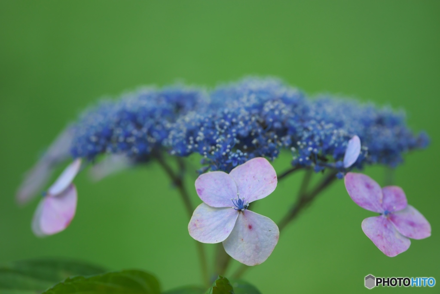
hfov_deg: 6.9
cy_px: 147
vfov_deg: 4.6
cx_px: 220
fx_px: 3667
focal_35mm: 300
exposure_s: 1/500
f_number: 5.6
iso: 400
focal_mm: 300
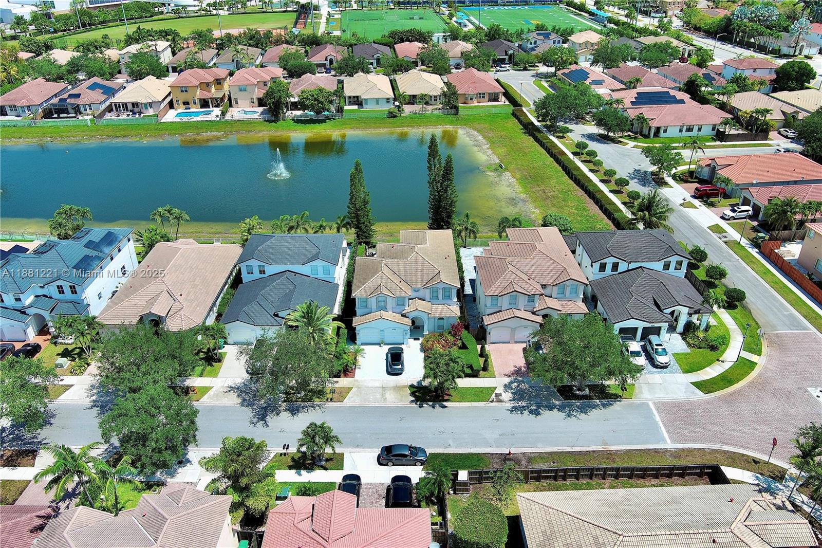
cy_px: 274
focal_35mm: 29
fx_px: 662
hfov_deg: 63.7
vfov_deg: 44.9
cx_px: 411
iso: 101
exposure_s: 1/1560
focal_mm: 10.57
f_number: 2.8
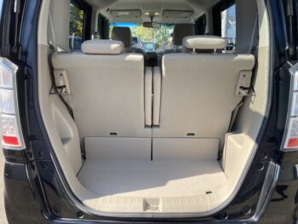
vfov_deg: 49.8
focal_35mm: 28
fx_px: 241
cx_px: 149
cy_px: 112
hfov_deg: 63.4
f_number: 1.8
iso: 20
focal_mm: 3.99
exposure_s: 1/287
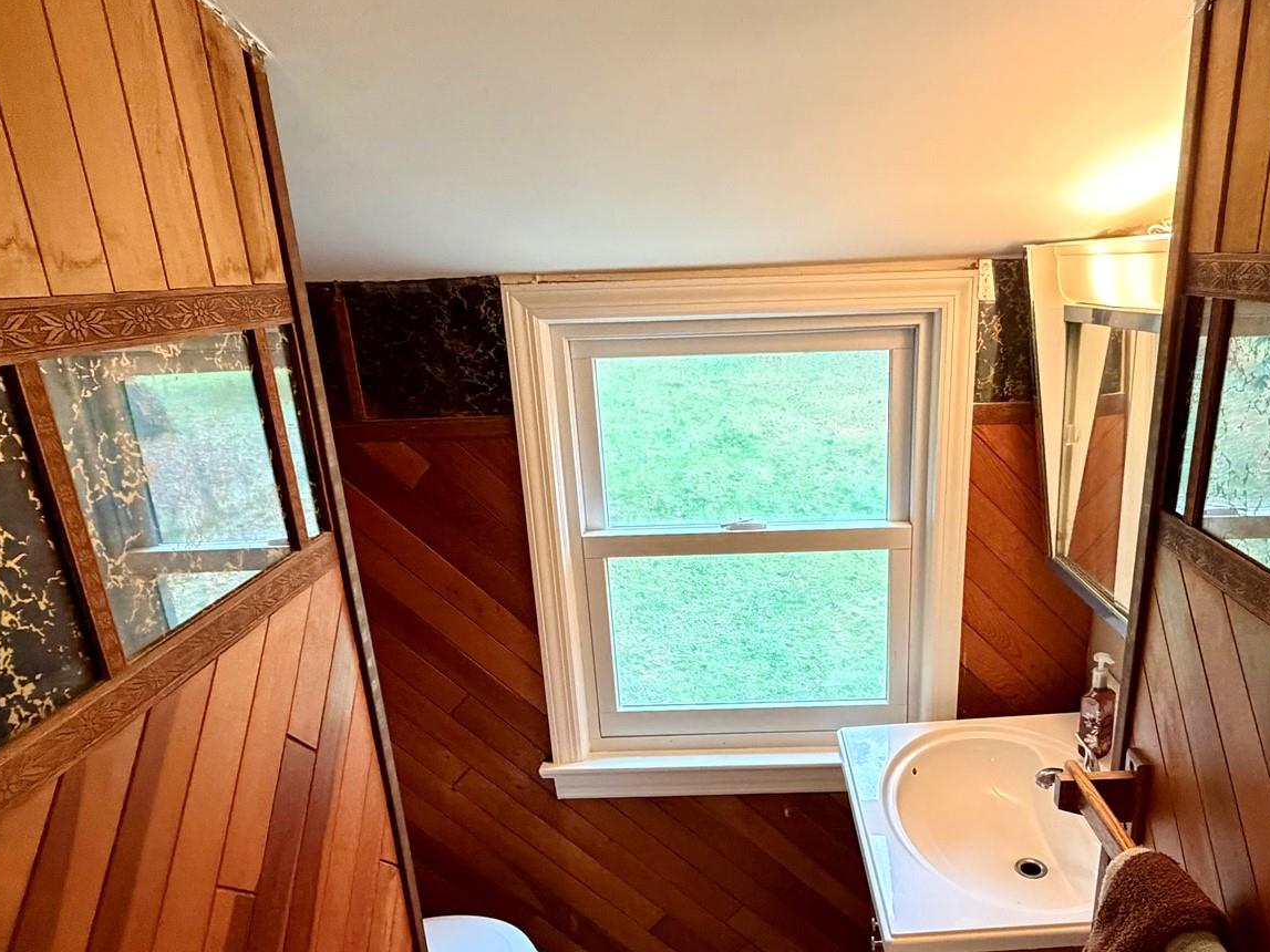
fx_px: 917
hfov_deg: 68.8
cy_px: 598
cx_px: 752
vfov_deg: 54.2
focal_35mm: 25
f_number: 2.2
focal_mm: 2.22
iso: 640
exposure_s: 1/60
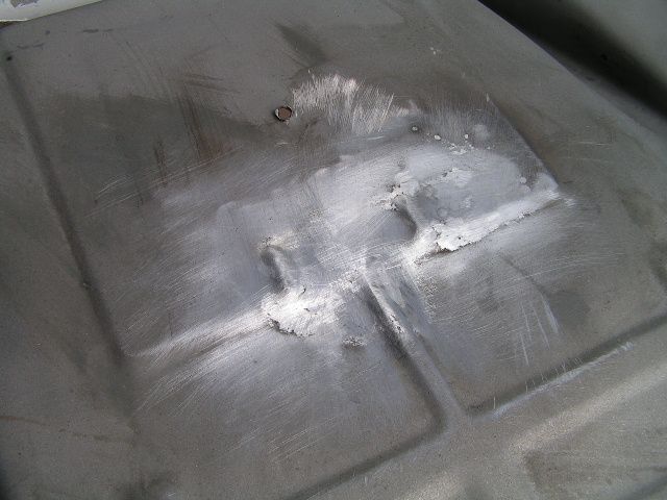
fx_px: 732
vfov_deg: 37.7
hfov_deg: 49.0
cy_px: 250
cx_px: 334
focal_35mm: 38
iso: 50
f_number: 5.6
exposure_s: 1/400
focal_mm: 6.3
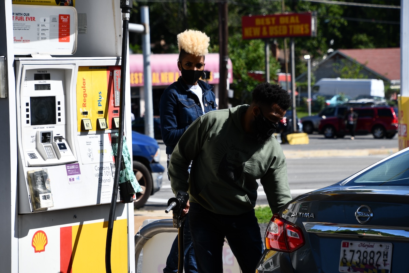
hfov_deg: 13.1
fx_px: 1784
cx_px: 204
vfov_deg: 8.7
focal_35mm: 157
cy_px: 136
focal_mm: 105
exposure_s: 1/500
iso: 125
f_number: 8
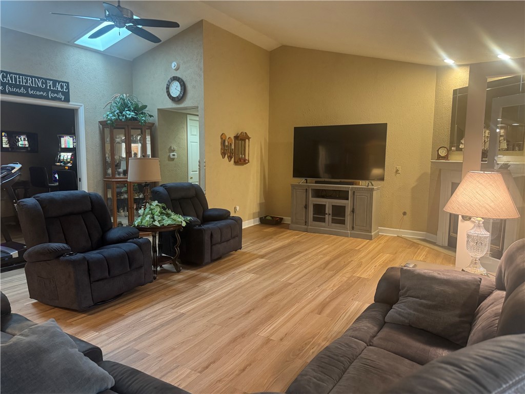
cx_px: 262
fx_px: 364
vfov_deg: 56.8
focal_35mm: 24
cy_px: 197
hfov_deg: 71.6
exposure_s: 1/60
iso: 400
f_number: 1.78
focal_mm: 6.76
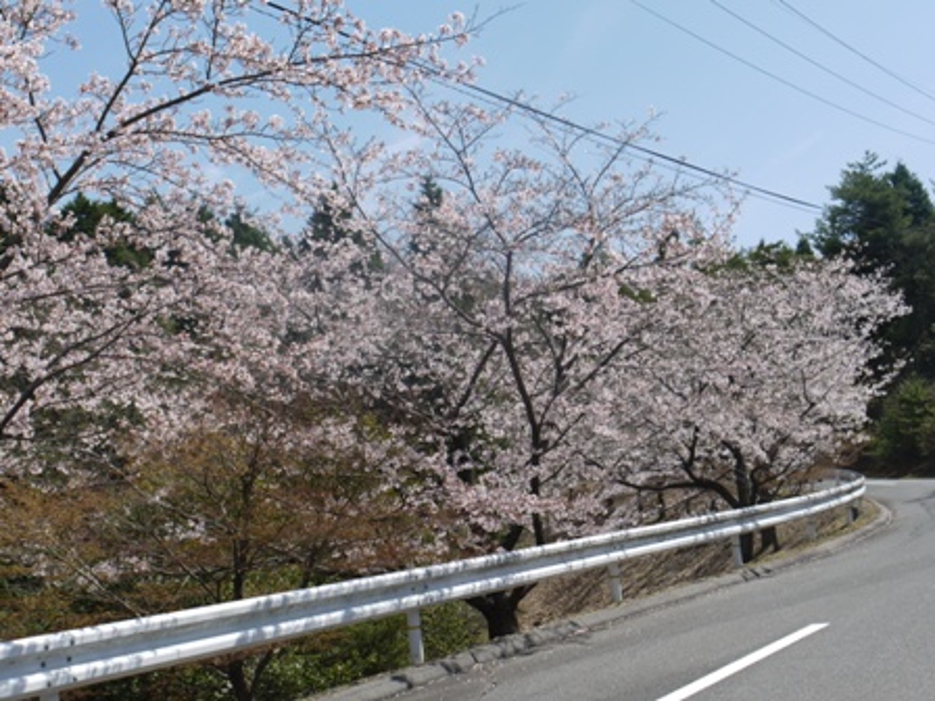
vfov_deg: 30.3
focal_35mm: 48
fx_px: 1297
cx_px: 468
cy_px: 350
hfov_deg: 39.7
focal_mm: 24
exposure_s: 1/320
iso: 100
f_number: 8
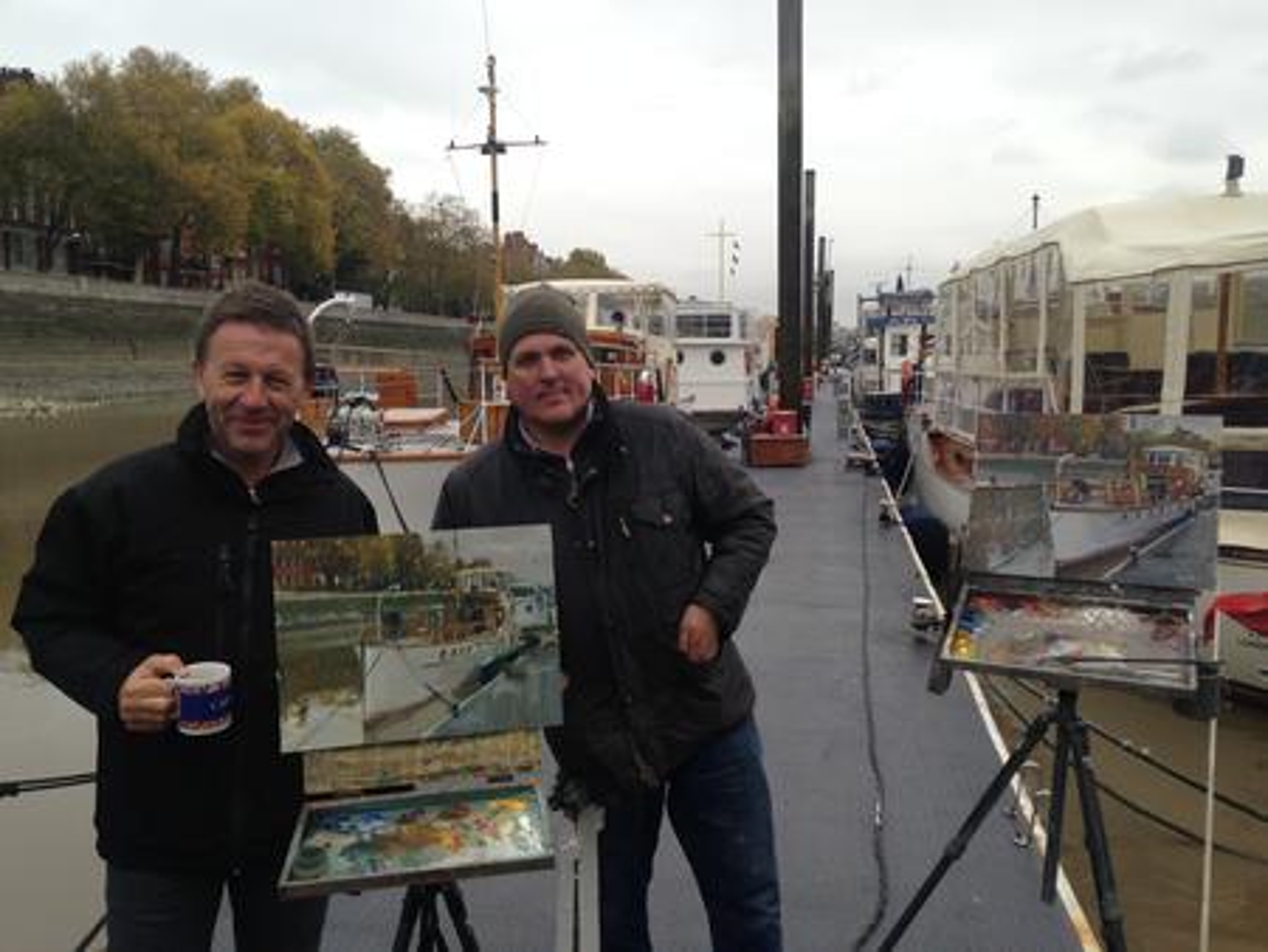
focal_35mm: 33
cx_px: 634
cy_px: 476
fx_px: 1209
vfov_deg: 43.0
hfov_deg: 55.3
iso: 50
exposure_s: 1/384
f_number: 2.4
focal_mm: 4.12
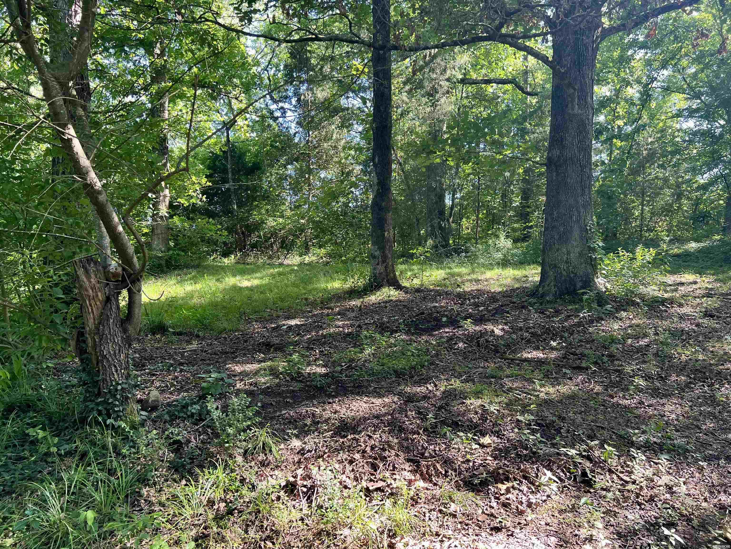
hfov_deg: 67.3
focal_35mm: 26
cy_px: 274
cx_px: 366
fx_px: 549
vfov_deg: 53.1
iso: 64
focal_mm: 5.7
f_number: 1.5
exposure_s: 1/121
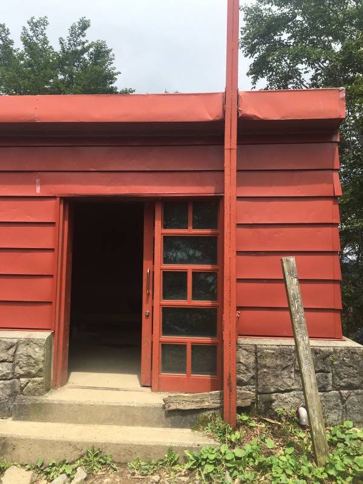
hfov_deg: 48.2
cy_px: 242
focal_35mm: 29
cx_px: 182
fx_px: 405
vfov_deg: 61.7
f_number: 2.2
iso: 25
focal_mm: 4.15
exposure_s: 1/894
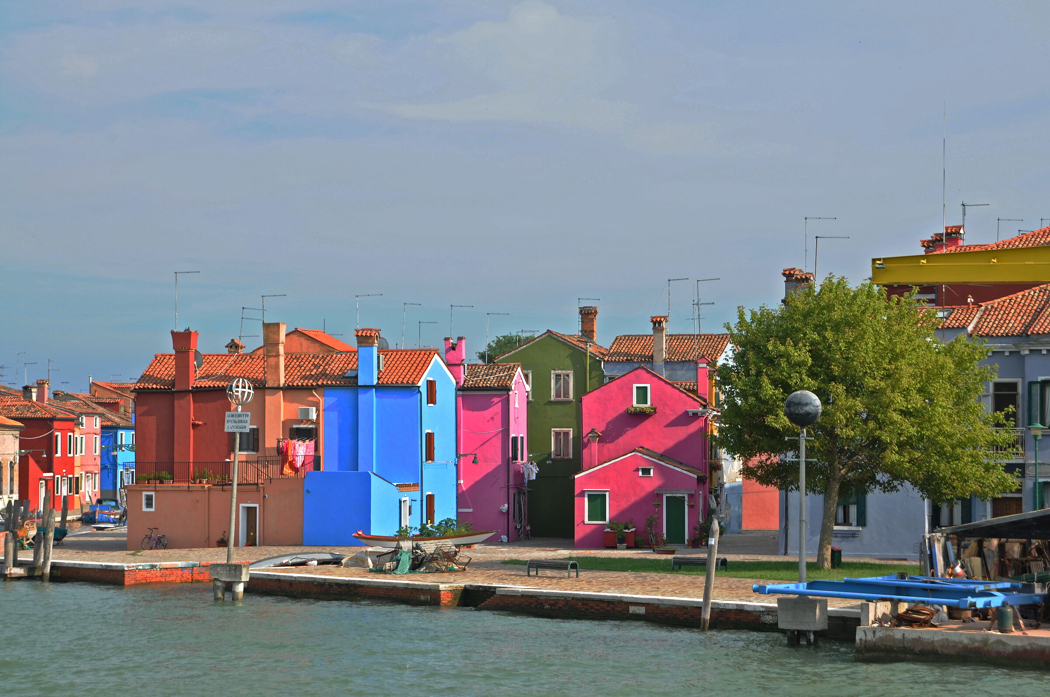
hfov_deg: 22.6
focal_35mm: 90
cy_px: 348
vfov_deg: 15.2
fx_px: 2622
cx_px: 525
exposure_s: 1/250
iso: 200
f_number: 7.1
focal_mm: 60
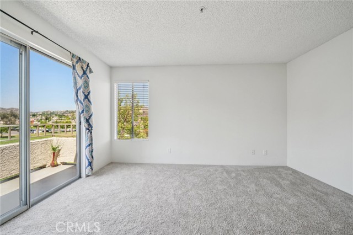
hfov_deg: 108.4
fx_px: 127
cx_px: 176
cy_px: 118
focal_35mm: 13
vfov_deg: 85.4
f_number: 8
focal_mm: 13
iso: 160
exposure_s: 1/30
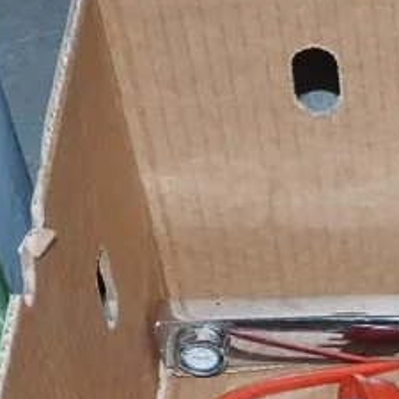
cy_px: 605
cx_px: 663
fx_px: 1787
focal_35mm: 137
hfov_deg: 12.0
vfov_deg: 12.1
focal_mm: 17
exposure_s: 1/160
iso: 1250
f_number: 5.6
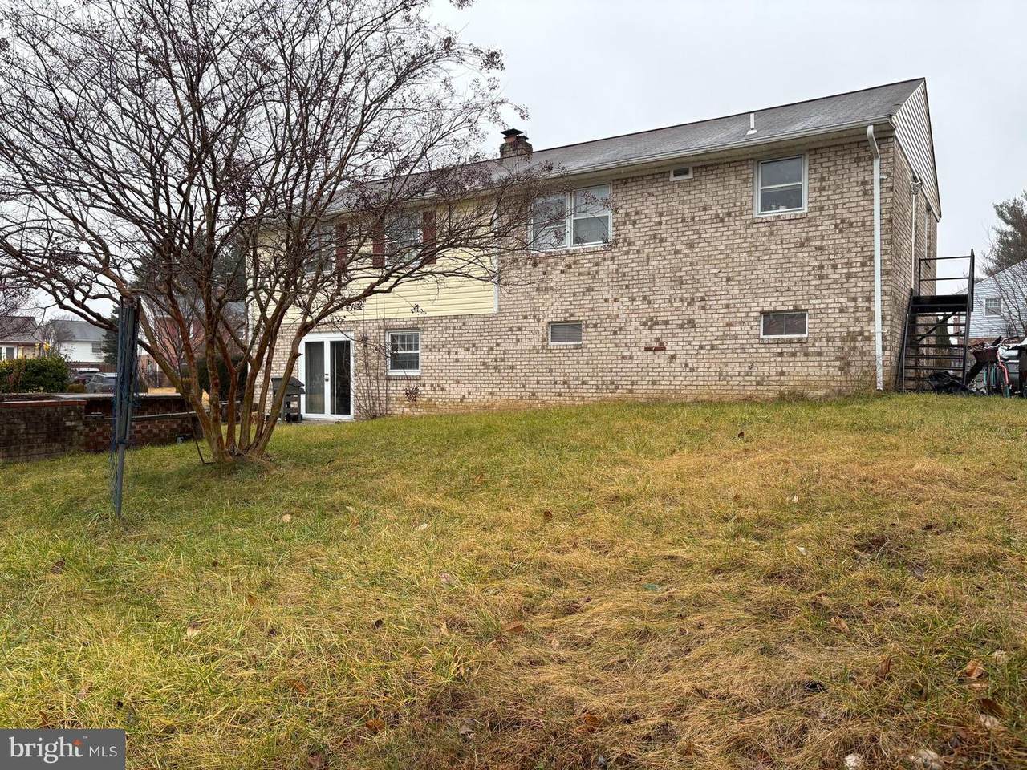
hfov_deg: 67.3
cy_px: 385
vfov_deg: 53.1
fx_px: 771
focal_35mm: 26
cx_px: 514
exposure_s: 1/167
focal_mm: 5.96
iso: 50
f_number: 1.6
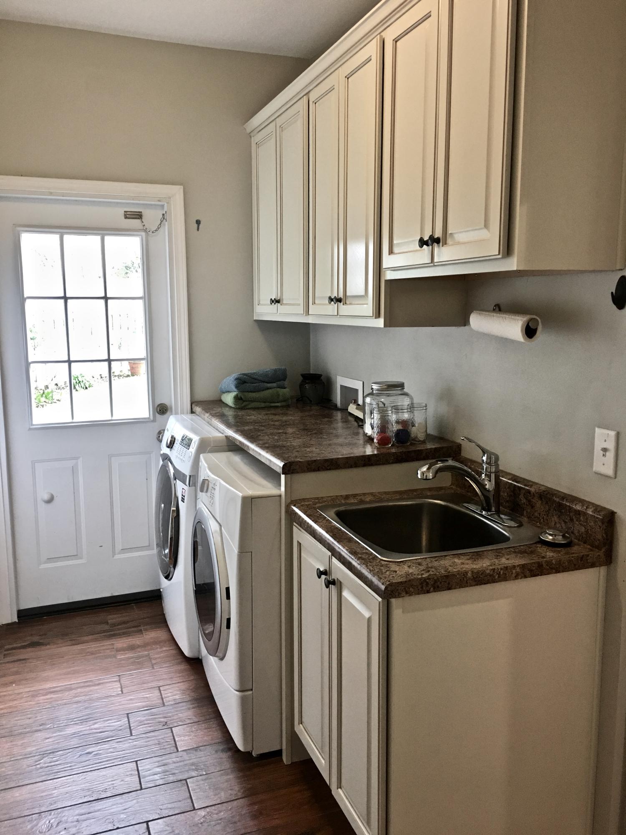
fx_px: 699
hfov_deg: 48.2
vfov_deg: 61.7
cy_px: 418
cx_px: 313
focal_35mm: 29
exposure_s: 1/15
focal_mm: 4.15
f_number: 2.2
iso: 50
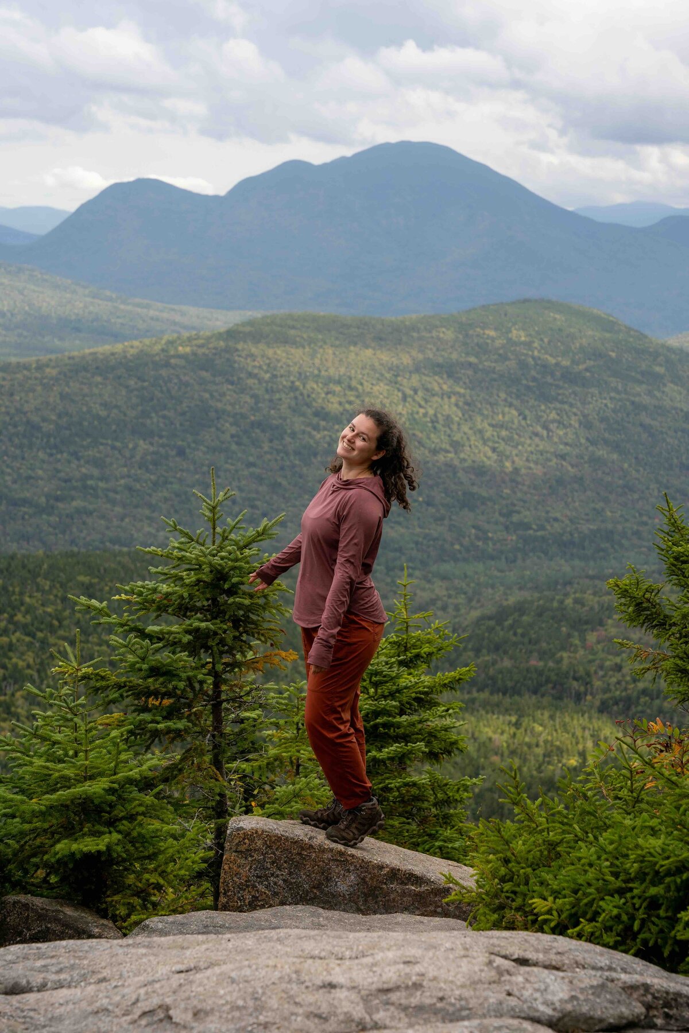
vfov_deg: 28.8
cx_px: 344
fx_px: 2009
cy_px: 516
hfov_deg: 19.5
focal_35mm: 70
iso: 160
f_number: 5.6
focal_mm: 70
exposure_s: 1/320
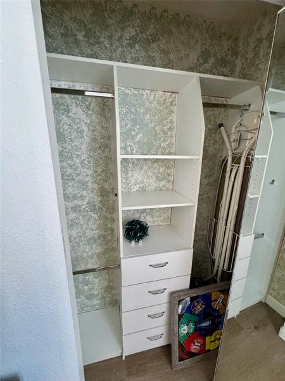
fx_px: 154
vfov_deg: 102.1
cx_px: 142
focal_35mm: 14
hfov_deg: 85.7
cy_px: 190
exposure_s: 1/60
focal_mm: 2.22
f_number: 2.2
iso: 640
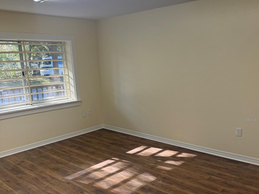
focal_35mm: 33
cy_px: 119
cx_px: 133
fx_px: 247
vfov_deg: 42.7
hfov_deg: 55.3
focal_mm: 6.76
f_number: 1.78
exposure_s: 1/240
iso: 100
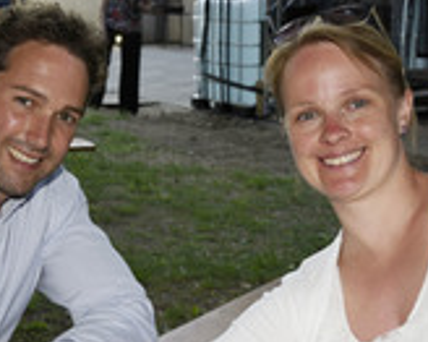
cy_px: 324
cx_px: 93
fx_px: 1241
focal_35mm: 98
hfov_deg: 19.4
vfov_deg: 15.5
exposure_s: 1/100
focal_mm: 38
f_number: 6.3
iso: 320
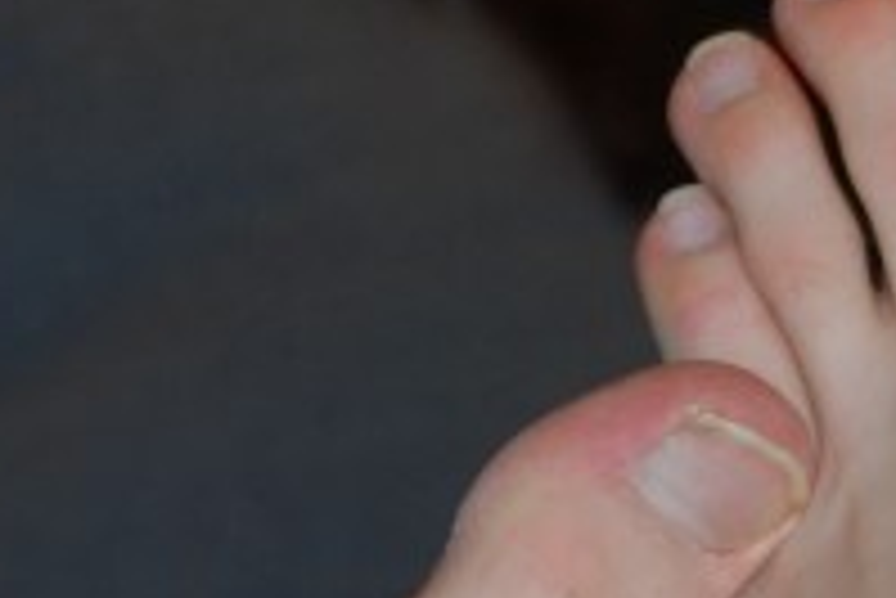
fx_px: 9711
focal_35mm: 390
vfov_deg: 3.5
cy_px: 472
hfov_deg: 5.3
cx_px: 939
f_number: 5.3
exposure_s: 1/60
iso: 200
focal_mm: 45
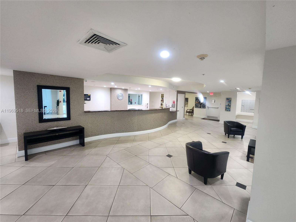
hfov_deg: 106.2
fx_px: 111
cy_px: 111
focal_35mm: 13
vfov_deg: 89.9
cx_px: 148
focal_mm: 2.2
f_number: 2.2
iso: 320
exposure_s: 1/30
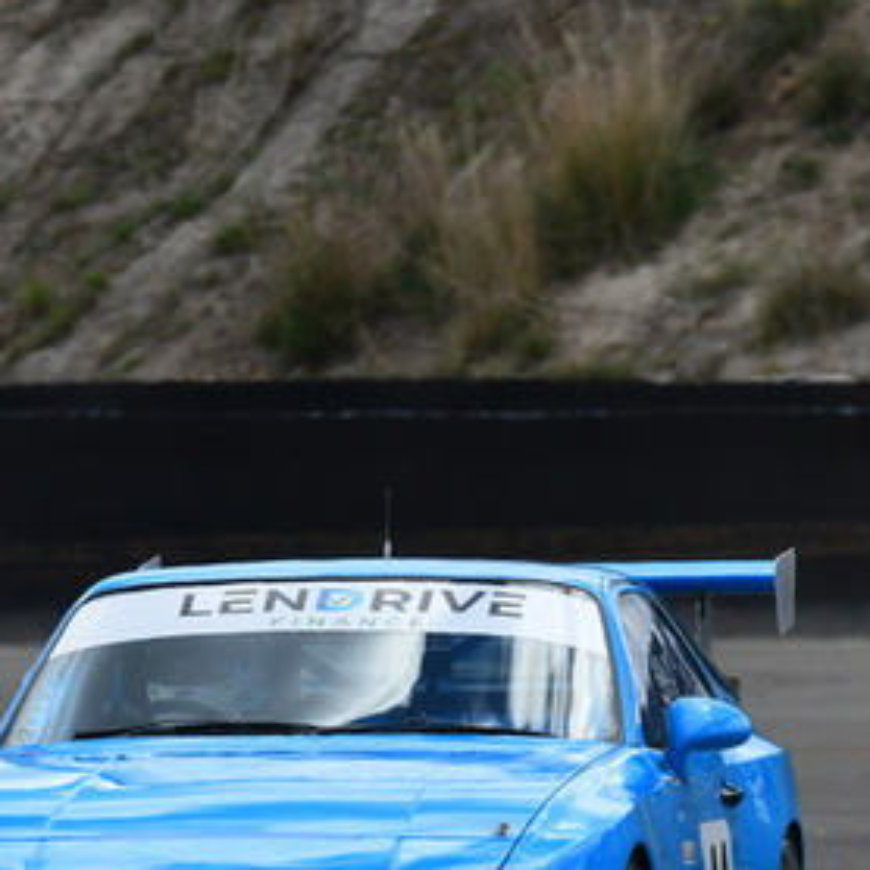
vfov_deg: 1.3
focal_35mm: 1396
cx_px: 100
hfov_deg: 1.3
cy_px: 632
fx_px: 39695
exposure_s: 1/640
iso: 400
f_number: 10
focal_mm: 380
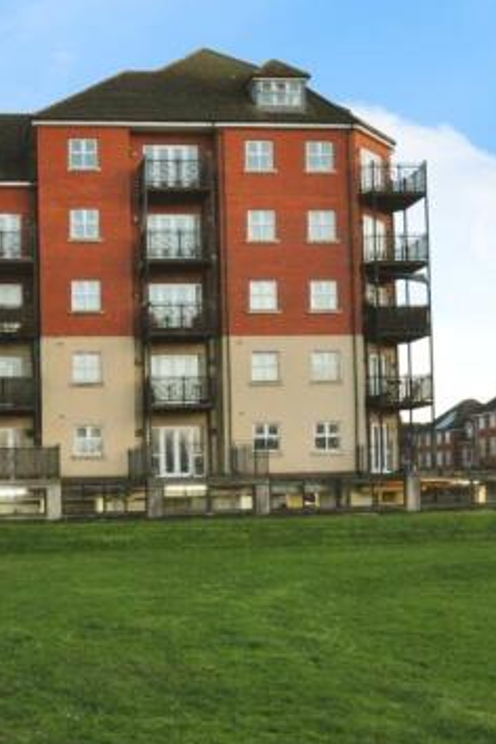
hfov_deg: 26.3
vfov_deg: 39.5
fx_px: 1033
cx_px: 67
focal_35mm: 50
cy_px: 315
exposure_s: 1/40
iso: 800
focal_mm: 18
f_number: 5.6
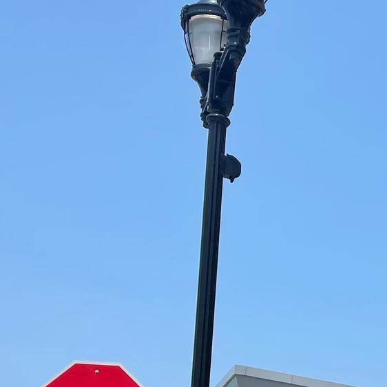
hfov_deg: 18.4
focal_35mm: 84
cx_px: 574
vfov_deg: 19.7
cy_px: 431
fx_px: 1062
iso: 32
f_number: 1.6
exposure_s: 1/3401
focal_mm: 4.2
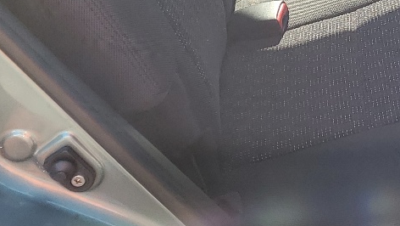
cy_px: -150
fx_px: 1019
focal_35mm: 96
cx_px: 512
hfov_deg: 20.4
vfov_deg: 11.9
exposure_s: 1/278
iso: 50
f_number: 1.5
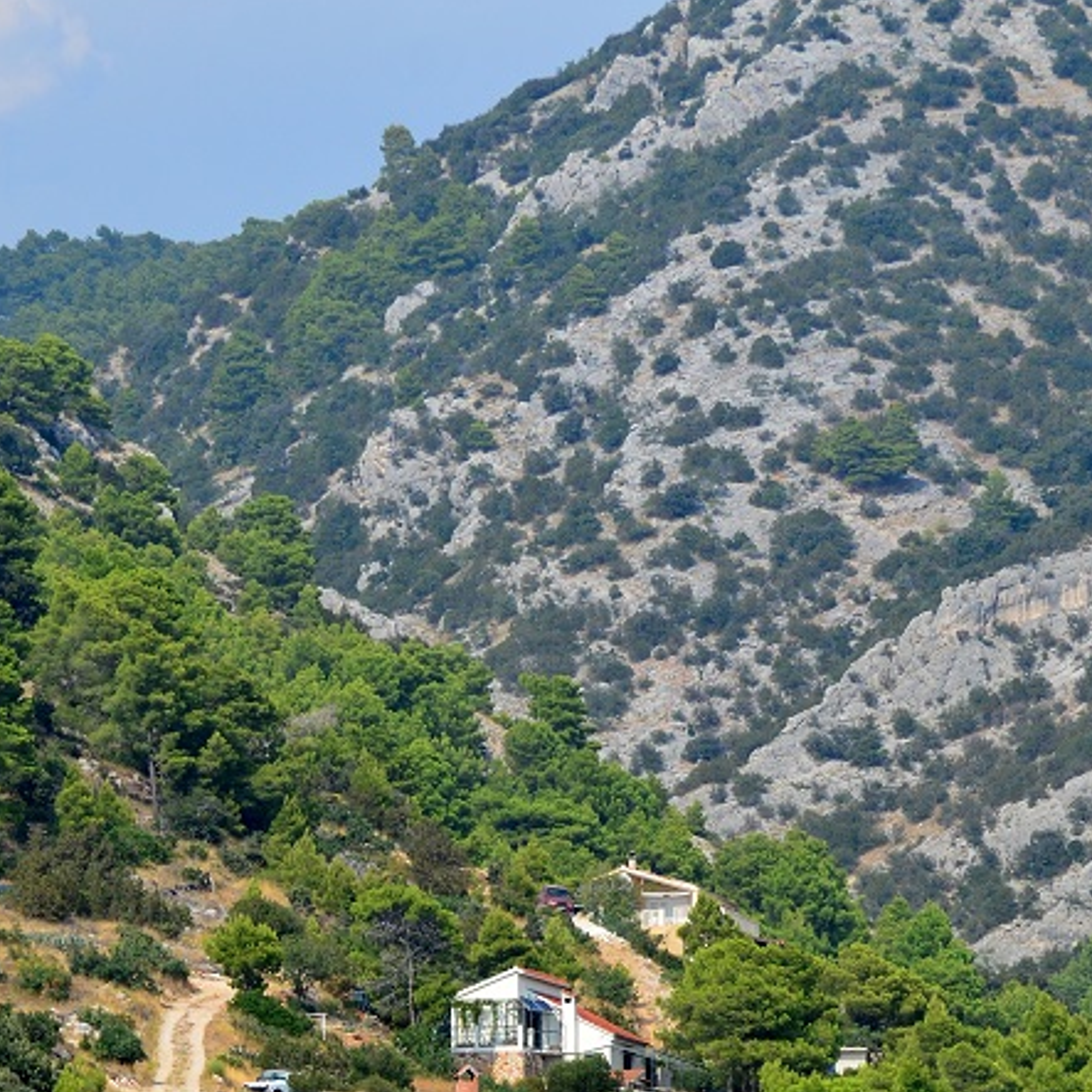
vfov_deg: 6.6
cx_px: 371
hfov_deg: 6.6
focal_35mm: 264
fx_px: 9422
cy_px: 1219
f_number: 5.6
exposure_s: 1/2000
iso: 400
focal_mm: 92
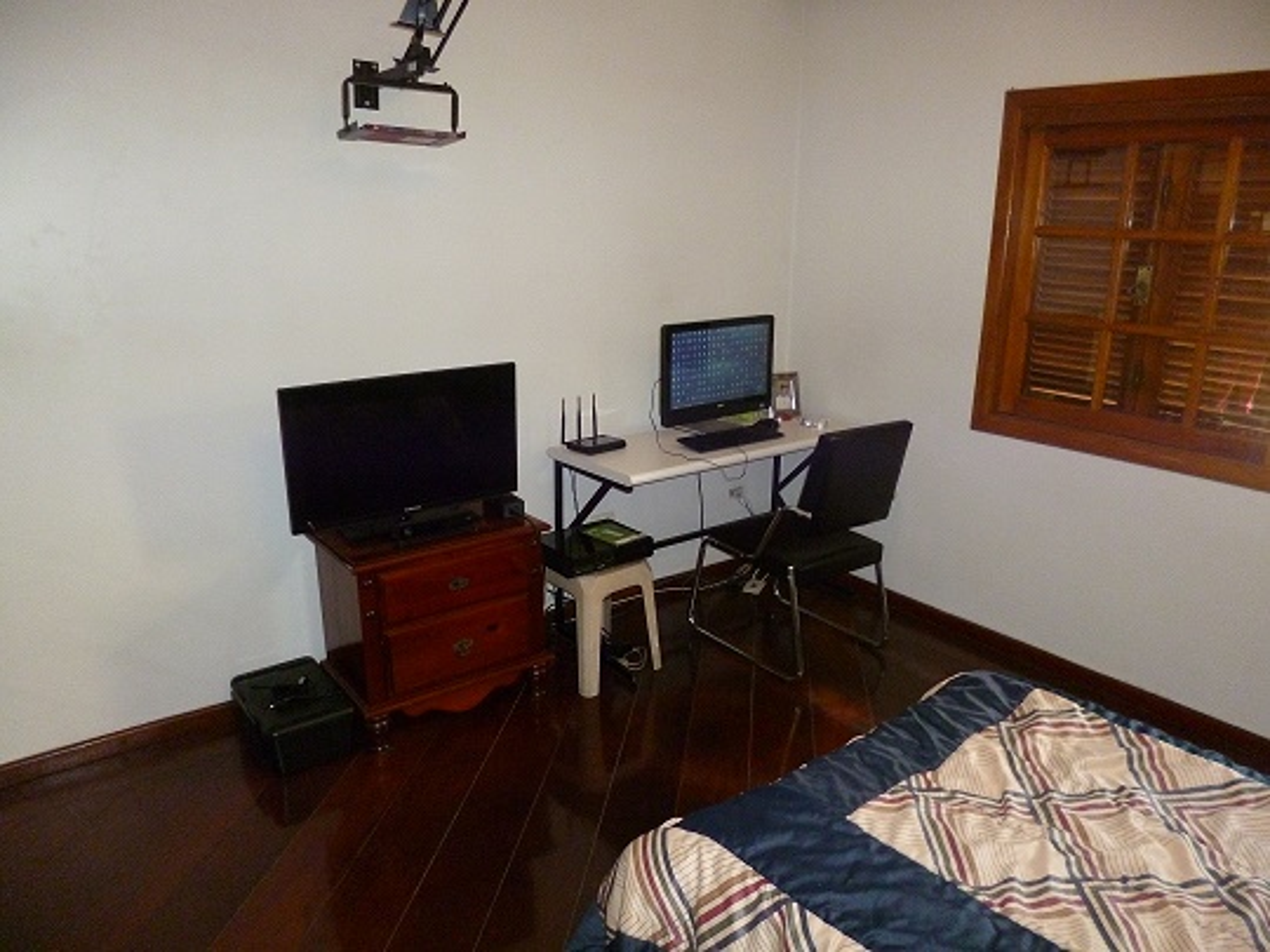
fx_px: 881
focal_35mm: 24
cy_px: 476
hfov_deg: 71.6
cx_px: 635
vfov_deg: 56.8
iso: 400
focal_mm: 4.3
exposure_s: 1/125
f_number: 2.5
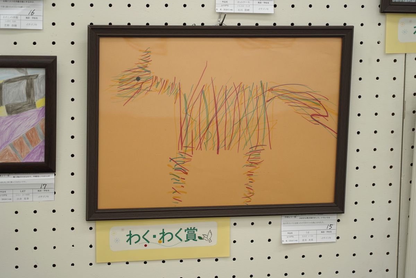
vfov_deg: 13.0
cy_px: 139
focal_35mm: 105
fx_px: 1213
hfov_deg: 19.5
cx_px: 208
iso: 800
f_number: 4
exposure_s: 1/50
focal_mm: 105
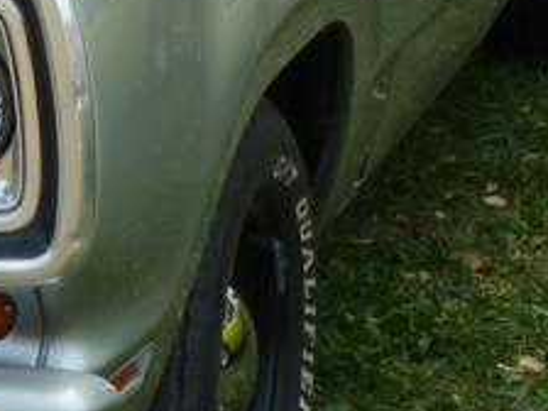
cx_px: -387
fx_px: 3467
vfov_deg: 6.7
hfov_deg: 8.7
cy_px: -76
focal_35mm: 219
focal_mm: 8.5
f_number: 3.2
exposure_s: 1/500
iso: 100
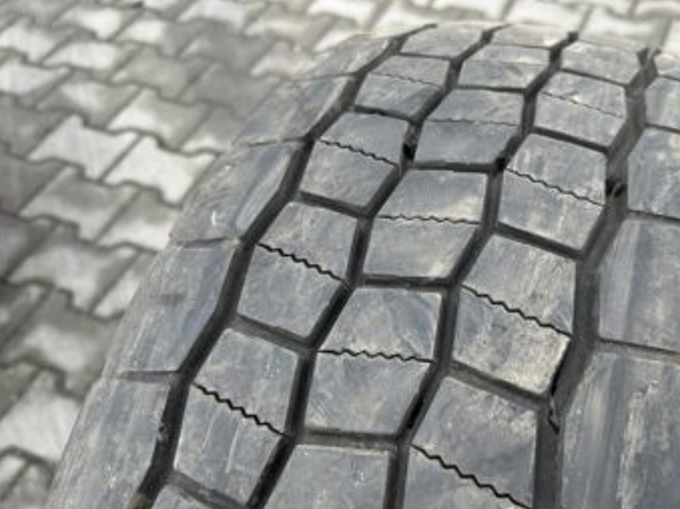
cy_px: 300
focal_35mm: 33
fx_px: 648
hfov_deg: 54.8
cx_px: 419
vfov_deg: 42.8
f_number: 1.5
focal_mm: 5.7
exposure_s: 1/282
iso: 40
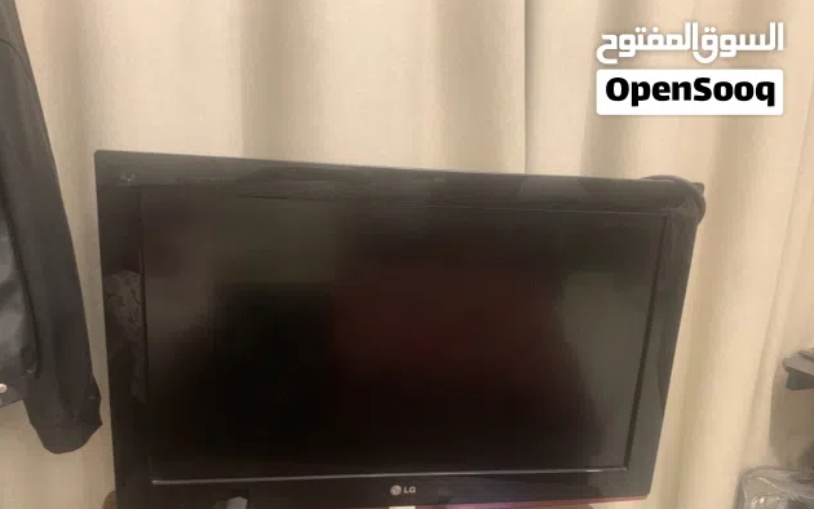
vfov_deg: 44.4
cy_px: 301
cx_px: 402
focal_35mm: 28
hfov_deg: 66.5
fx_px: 621
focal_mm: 4.25
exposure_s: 1/30
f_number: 1.8
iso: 400
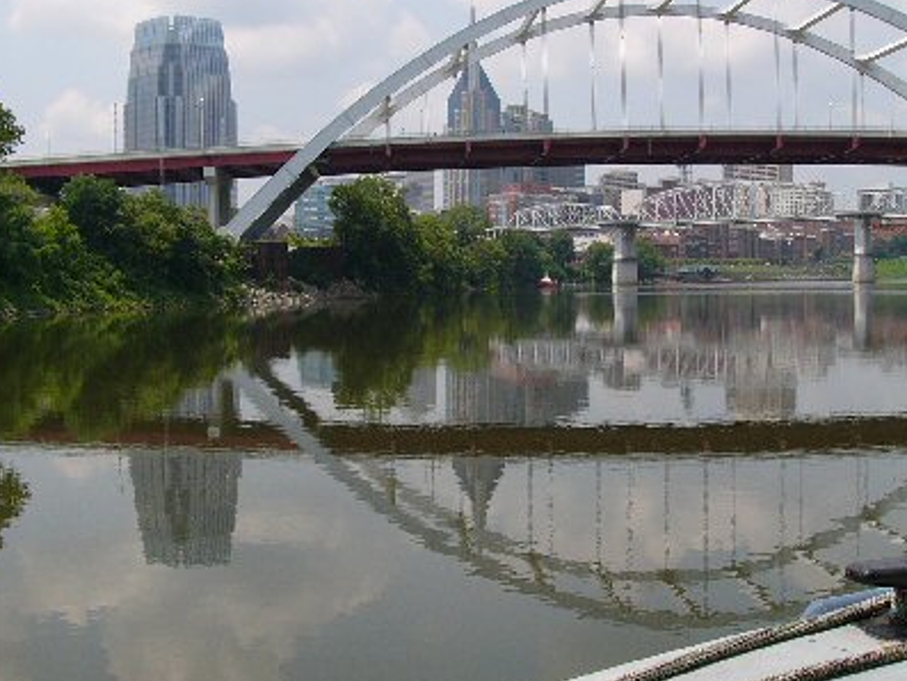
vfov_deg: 29.1
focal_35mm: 50
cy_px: 293
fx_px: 1310
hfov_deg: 38.0
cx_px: 343
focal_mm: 6
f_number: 5.2
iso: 50
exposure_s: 1/500
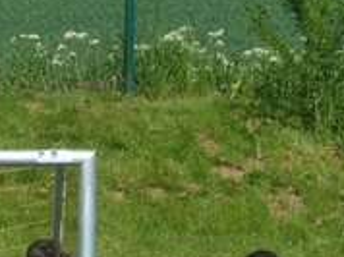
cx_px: 72
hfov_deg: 1.7
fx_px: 11721
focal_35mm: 1181
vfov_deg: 1.3
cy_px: 217
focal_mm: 49.2
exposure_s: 1/800
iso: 160
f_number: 5.6
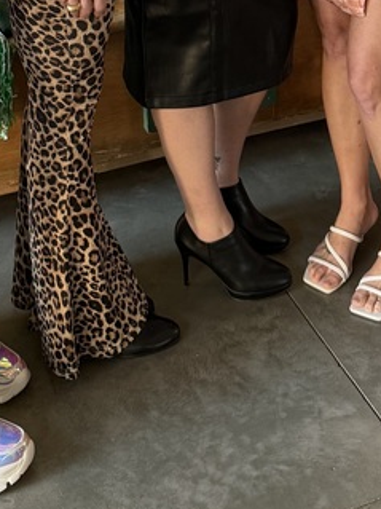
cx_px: 206
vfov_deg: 22.7
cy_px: -144
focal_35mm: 77
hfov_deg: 19.1
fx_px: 1131
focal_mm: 6.76
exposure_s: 1/60
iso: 200
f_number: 1.78
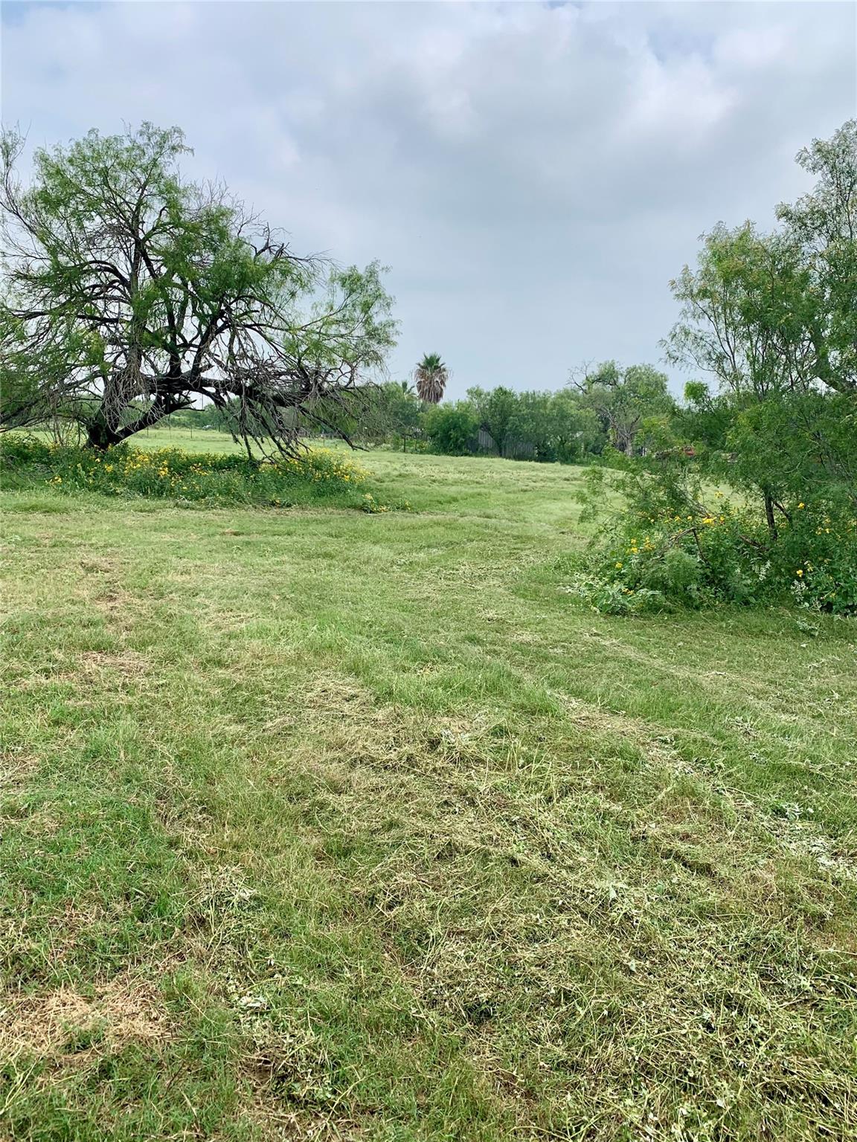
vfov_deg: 67.3
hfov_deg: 53.1
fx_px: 858
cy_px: 571
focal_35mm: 26
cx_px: 428
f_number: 1.8
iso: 25
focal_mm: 4.25
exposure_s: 1/2481
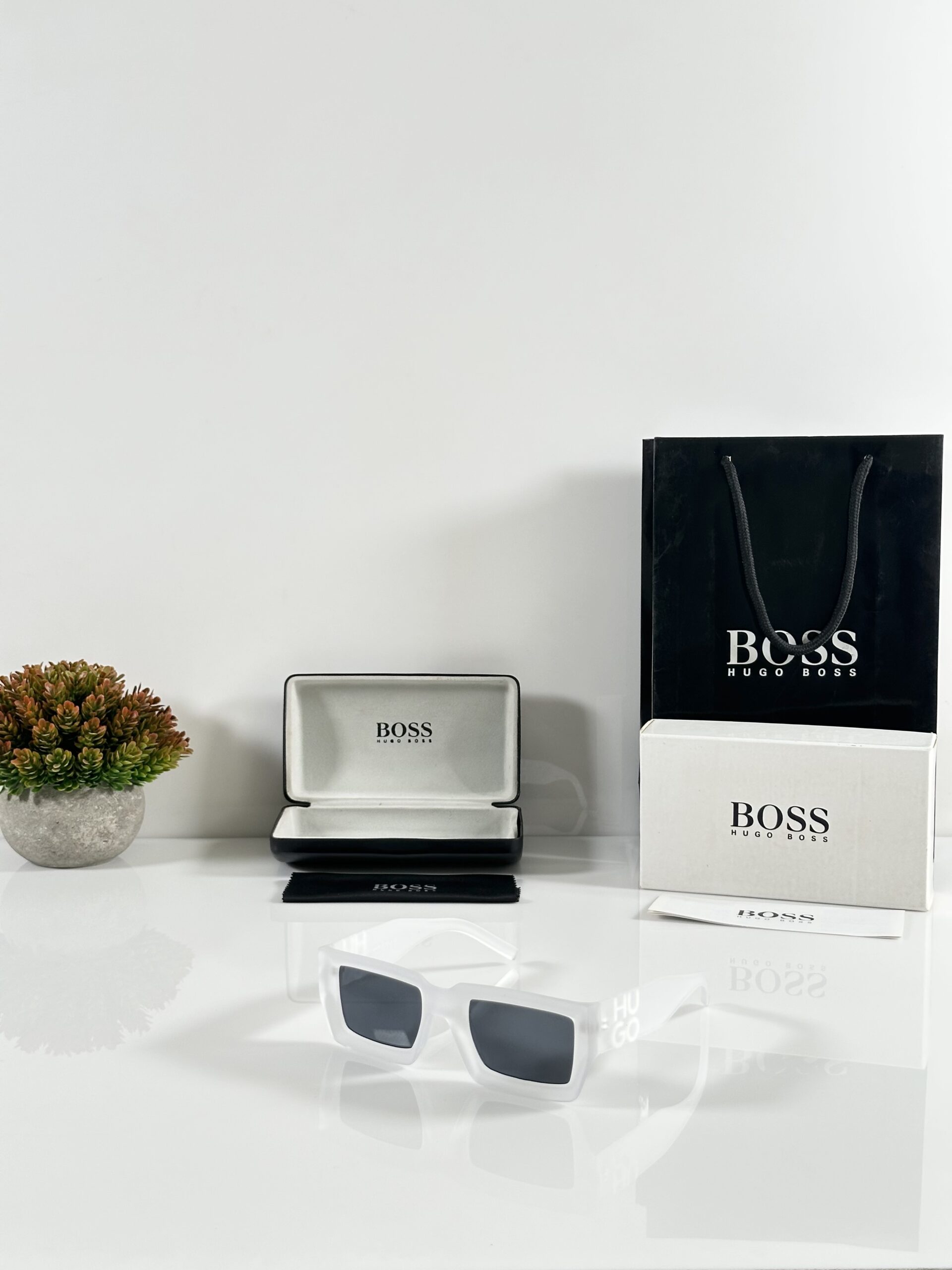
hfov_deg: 30.3
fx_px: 1760
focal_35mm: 48
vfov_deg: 39.7
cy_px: 635
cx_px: 476
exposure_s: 1/50
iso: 50
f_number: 1.78
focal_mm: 6.86
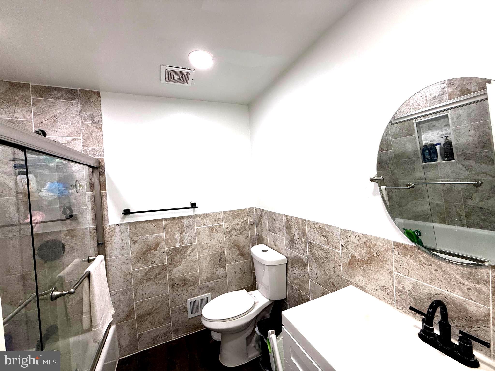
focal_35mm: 14
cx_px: 248
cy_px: 186
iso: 125
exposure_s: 1/120
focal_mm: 2.22
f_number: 2.2
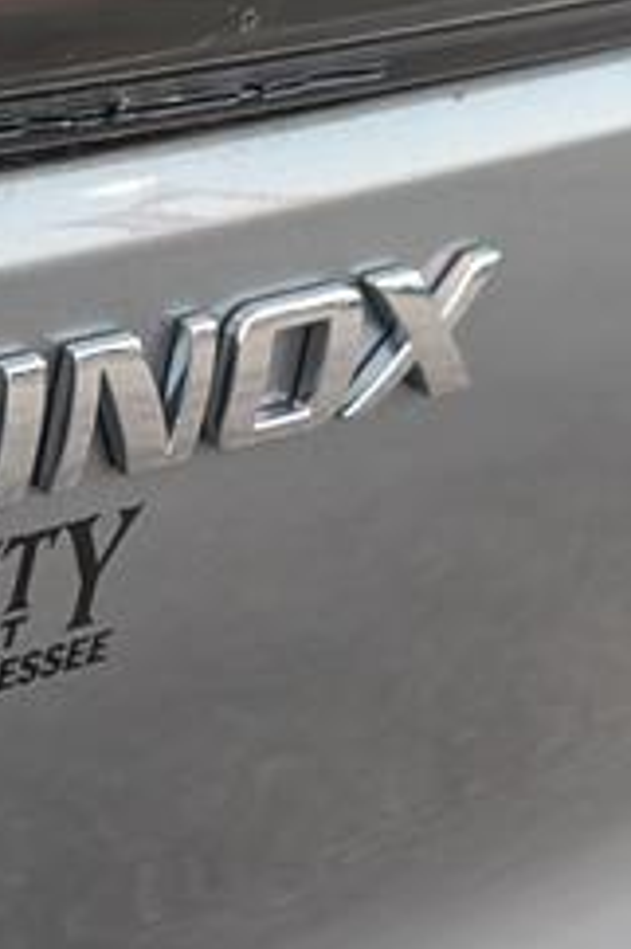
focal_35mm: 135
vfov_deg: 15.2
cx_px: -216
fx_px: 3554
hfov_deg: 9.9
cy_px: 549
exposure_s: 1/833
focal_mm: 6.9
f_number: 1.68
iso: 1148
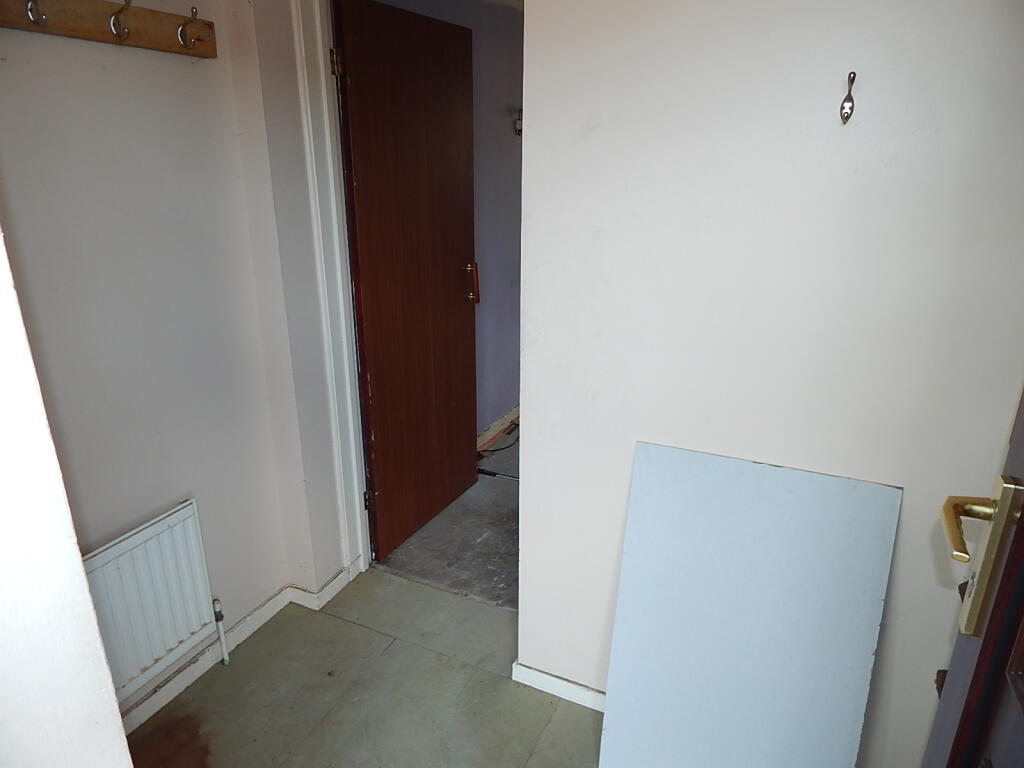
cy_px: 384
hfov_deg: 76.4
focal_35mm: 22
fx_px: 651
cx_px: 512
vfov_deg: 61.1
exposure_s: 1/50
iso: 125
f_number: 3
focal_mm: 4
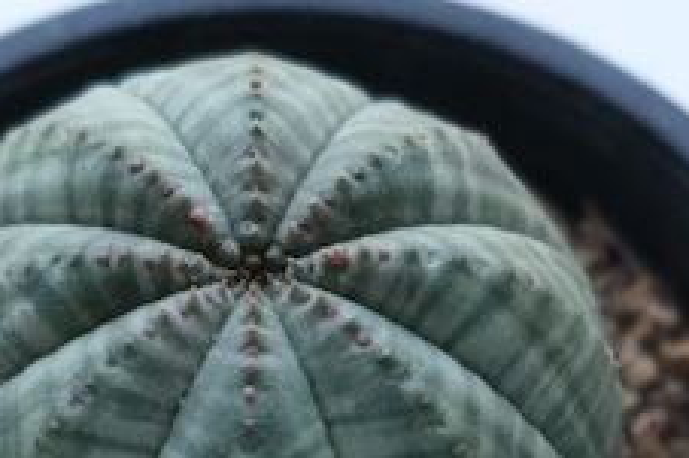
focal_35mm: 201
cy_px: 855
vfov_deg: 6.6
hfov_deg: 10.2
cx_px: 279
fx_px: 3844
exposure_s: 1/2900
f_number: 3.2
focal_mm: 27.7
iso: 4000
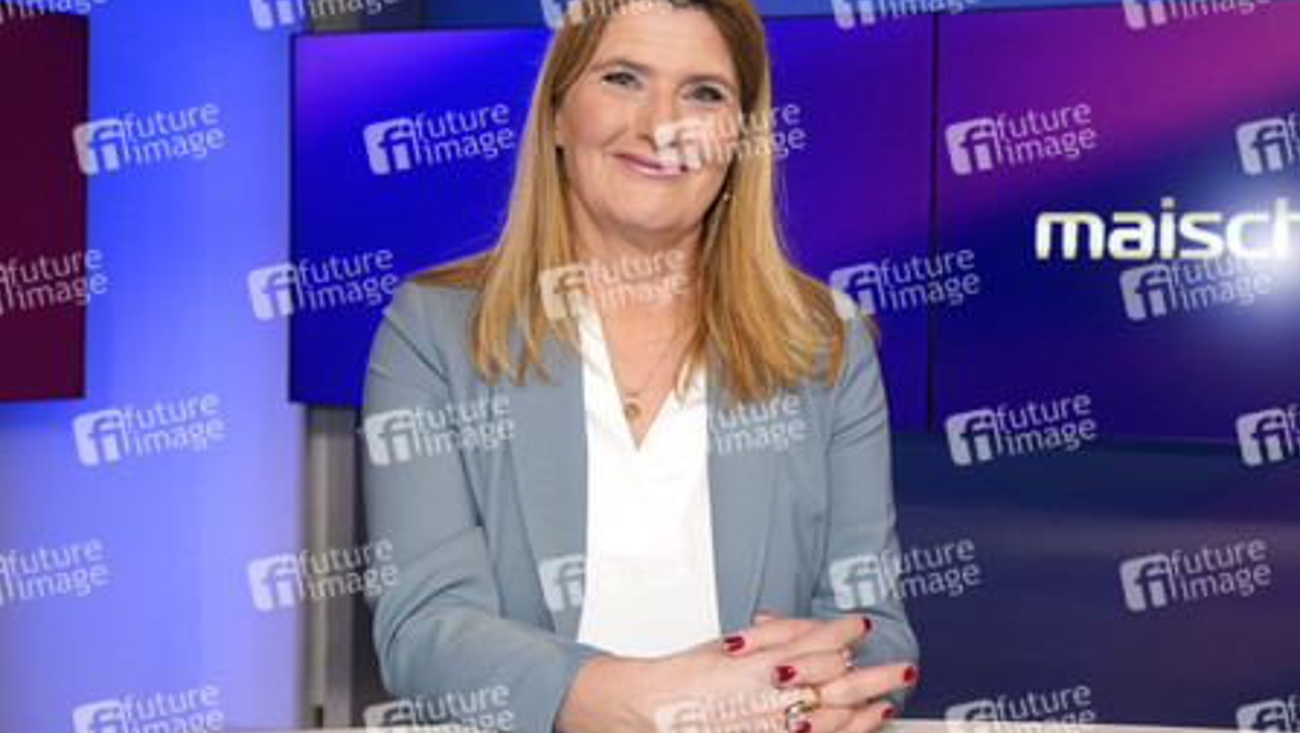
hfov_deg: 52.8
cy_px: 358
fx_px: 1311
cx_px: 653
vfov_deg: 31.2
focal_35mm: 38
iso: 1600
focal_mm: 36
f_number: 4.5
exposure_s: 1/125
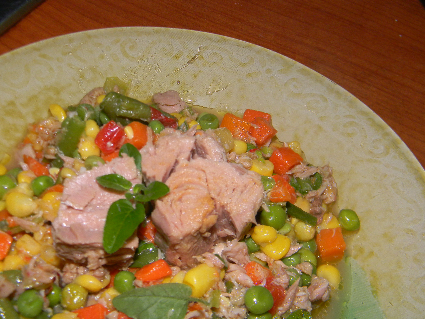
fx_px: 577
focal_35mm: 47
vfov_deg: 30.9
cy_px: 160
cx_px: 212
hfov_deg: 40.4
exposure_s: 1/30
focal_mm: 8.6
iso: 200
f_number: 7.8
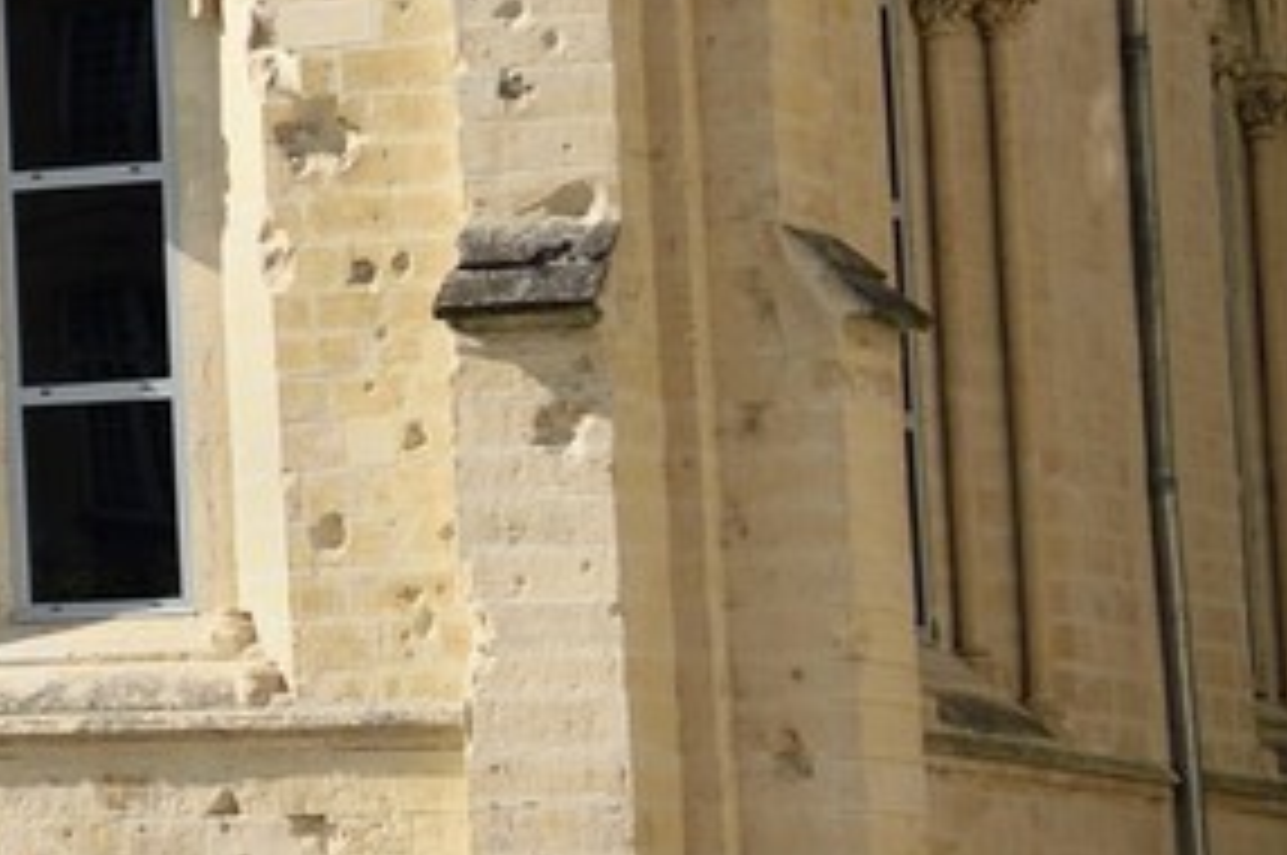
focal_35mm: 224
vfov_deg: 6.1
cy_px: -158
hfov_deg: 8.3
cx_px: -1980
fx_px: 7999
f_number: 14
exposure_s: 1/250
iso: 200
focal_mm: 40
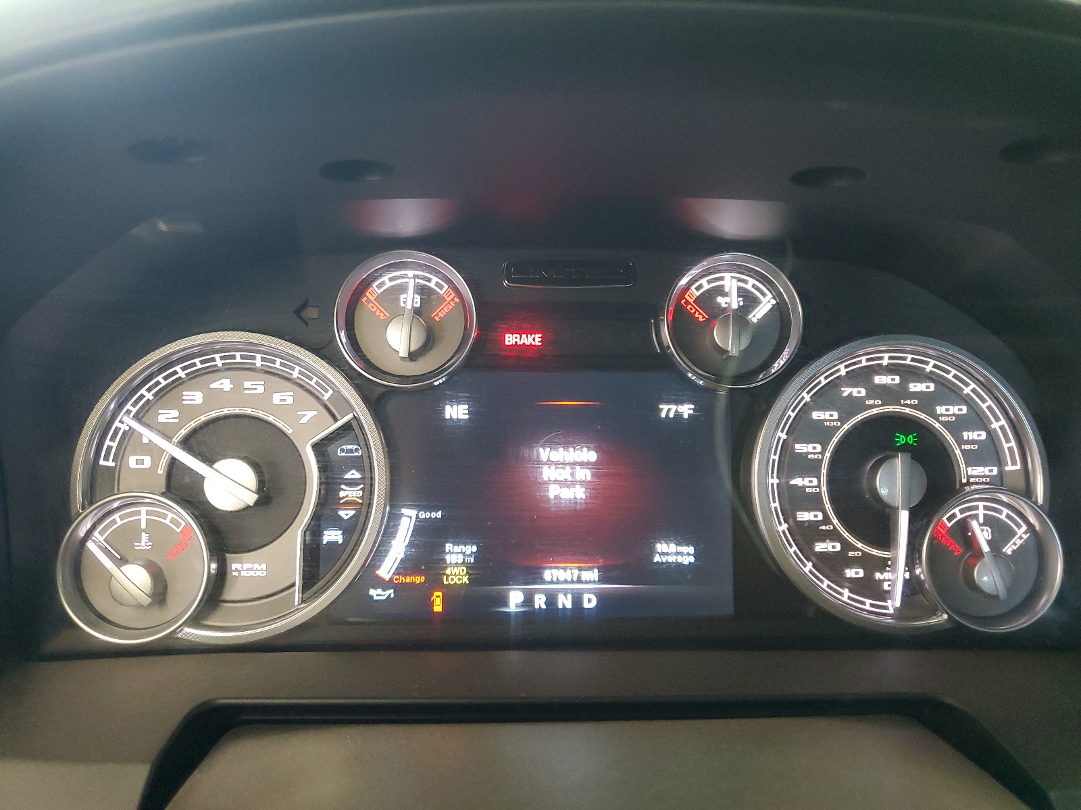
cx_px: 540
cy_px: 405
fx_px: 812
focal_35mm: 26
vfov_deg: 53.1
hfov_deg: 67.3
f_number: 1.5
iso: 288
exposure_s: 1/40
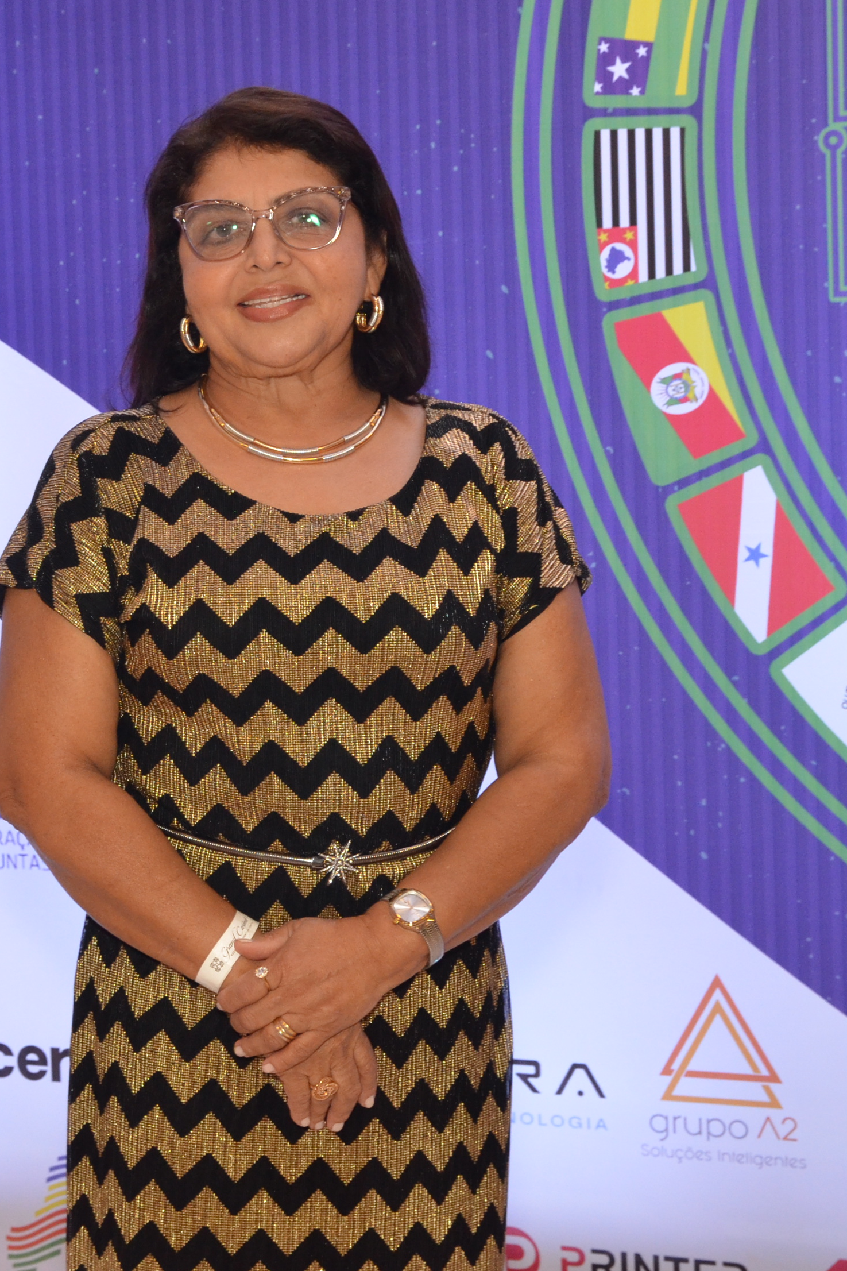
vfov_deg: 25.4
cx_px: 107
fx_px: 2824
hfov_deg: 16.9
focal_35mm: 80
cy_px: 571
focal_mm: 32
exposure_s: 1/100
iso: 1250
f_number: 8
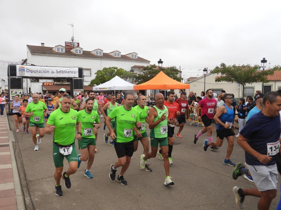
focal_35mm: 30
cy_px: 105
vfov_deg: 46.8
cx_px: 140
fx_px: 244
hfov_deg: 60.0
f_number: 3.2
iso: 100
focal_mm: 5.4
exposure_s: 1/500
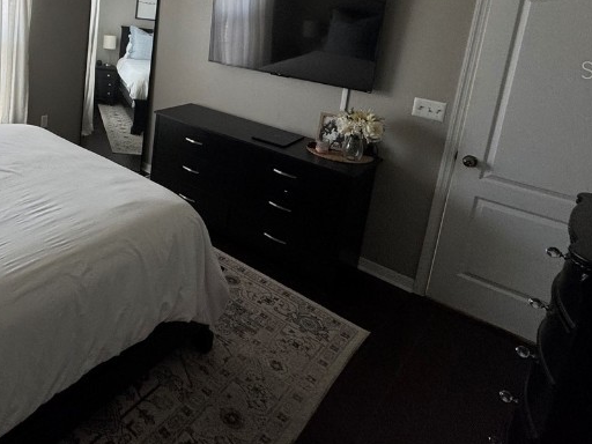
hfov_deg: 57.5
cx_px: 98
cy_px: 69
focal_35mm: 28
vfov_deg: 46.3
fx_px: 479
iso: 160
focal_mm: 2.22
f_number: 2.2
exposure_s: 1/60
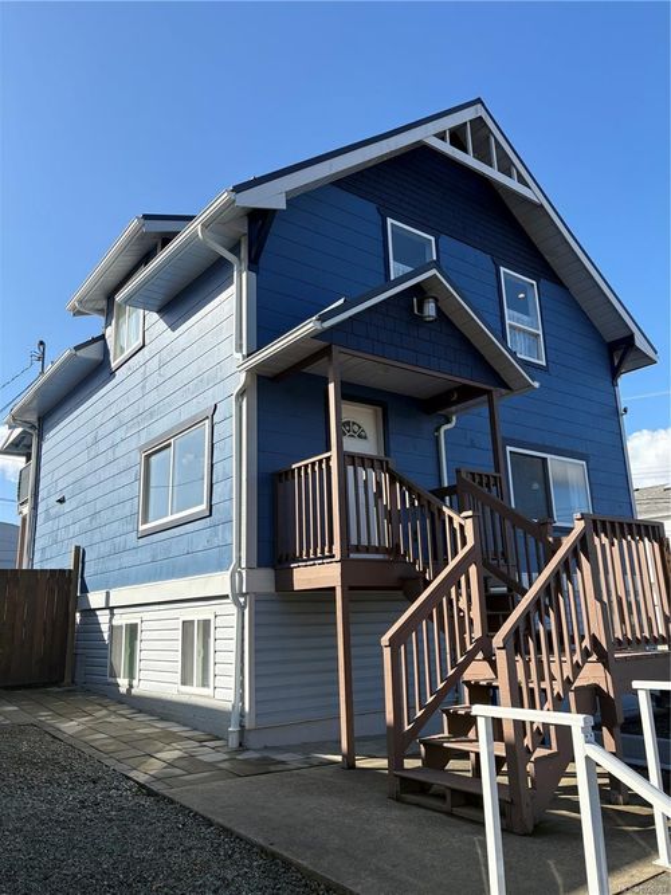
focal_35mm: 26
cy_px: 448
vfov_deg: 67.3
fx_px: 672
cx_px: 336
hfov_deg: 53.0
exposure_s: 1/2012
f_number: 1.6
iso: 50
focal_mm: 5.96
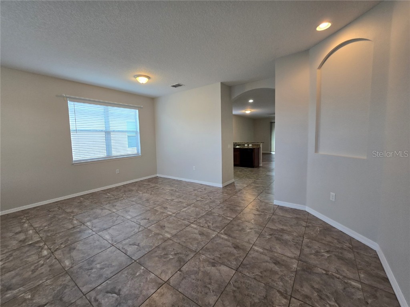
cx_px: 205
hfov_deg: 106.2
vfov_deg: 89.9
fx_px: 154
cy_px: 154
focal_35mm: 13
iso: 100
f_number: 2.2
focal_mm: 2.2
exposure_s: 1/60
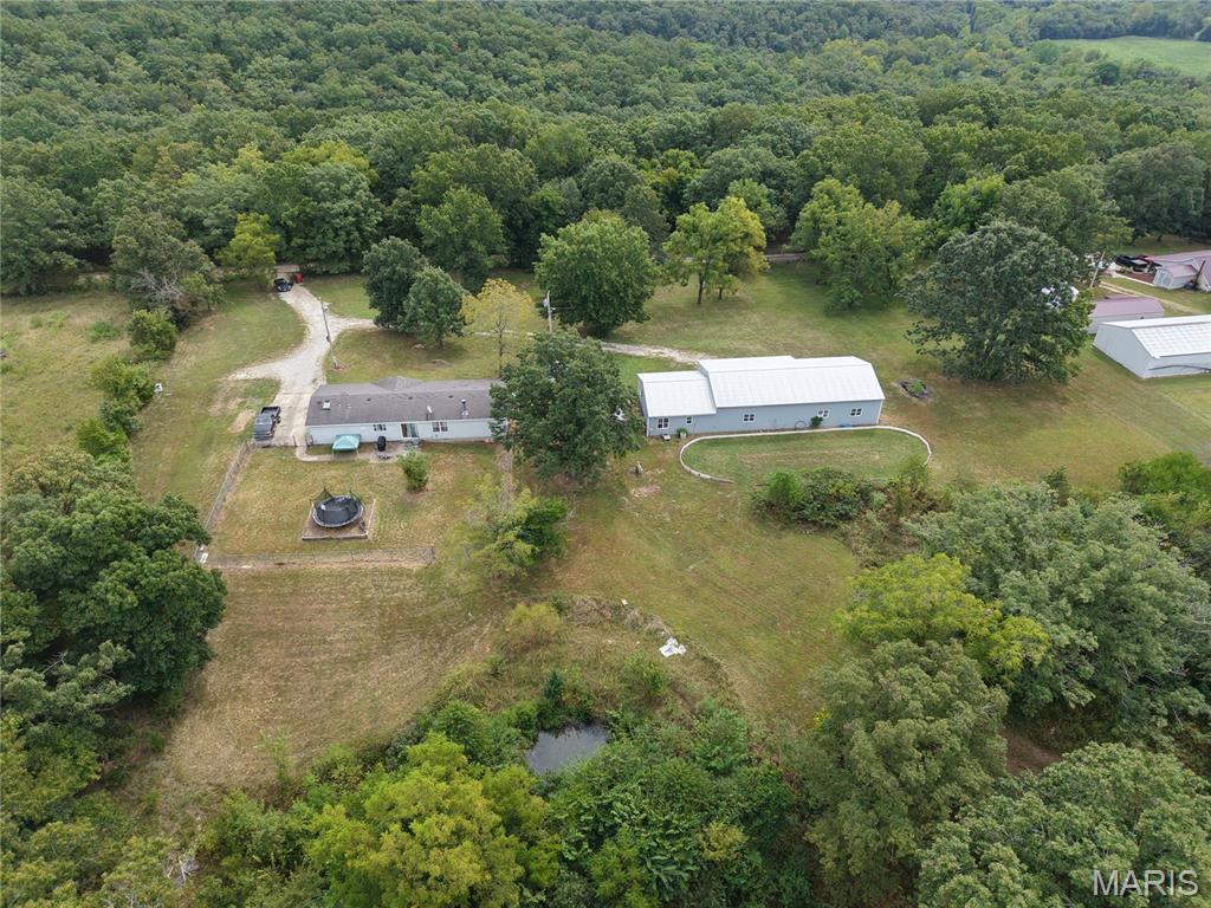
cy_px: 454
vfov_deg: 56.8
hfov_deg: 71.6
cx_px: 606
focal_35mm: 24
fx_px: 840
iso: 100
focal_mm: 8.67
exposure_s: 1/800
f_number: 1.8
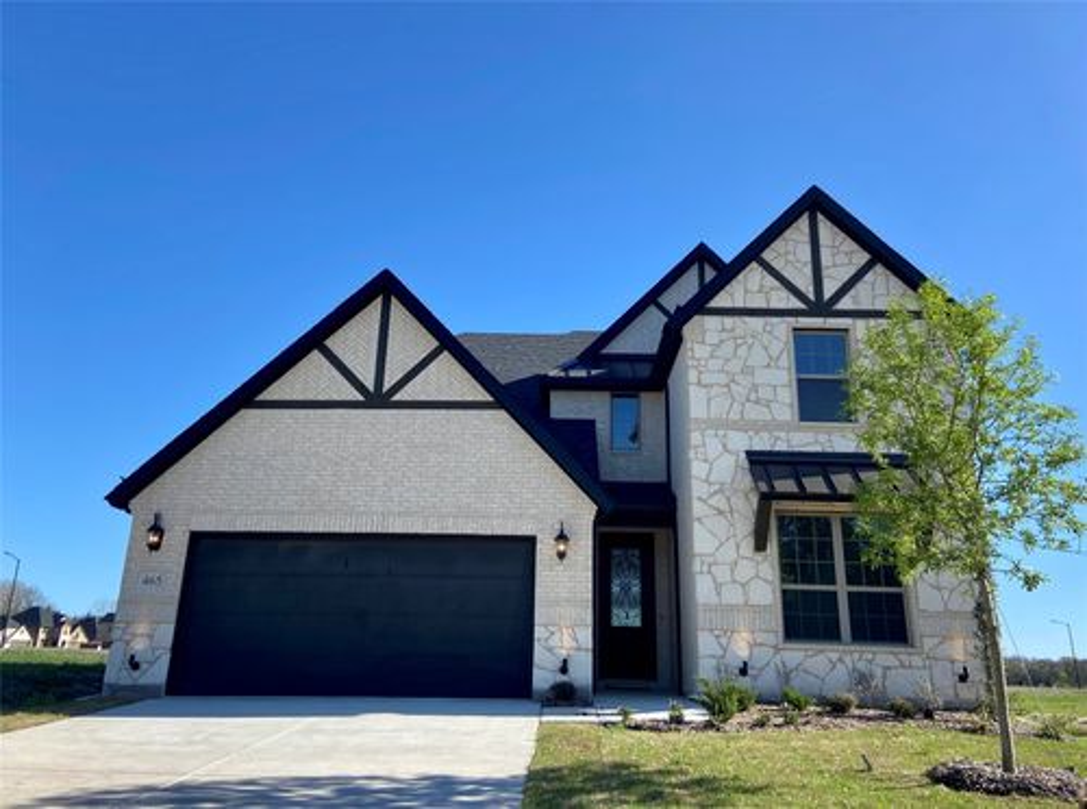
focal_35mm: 26
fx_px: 814
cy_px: 404
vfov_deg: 52.8
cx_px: 544
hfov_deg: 67.5
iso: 32
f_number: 1.8
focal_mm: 4.25
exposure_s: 1/1996
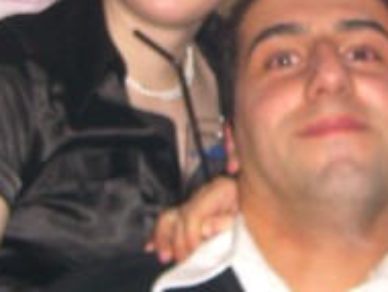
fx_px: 1347
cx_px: 308
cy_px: 16
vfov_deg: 12.3
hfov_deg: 16.3
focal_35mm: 120
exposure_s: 1/60
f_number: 2.8
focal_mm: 7.9
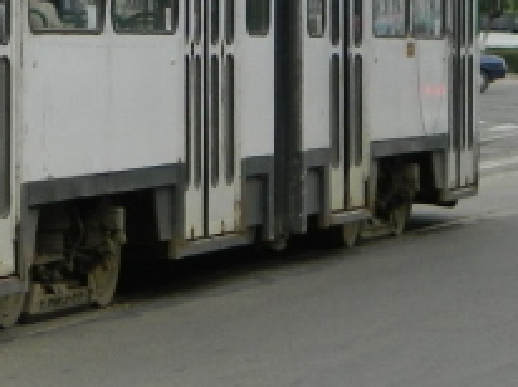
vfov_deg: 6.3
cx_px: -179
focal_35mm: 234
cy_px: -88
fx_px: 3498
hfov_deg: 8.3
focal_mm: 8.4
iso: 100
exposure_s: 1/400
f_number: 3.6
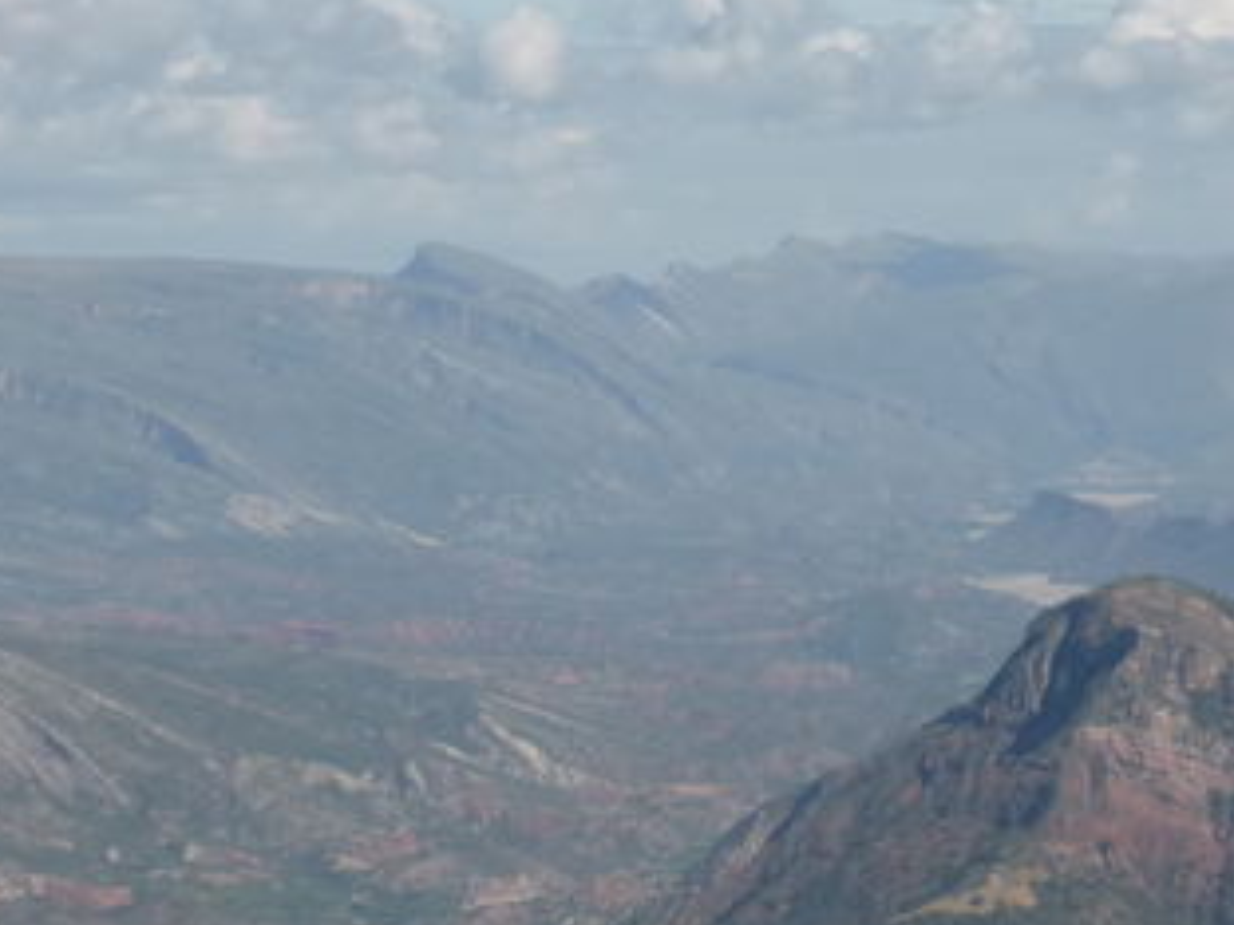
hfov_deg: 8.0
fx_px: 8805
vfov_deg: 6.0
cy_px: 729
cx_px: 708
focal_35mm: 247
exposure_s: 1/1600
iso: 200
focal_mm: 27.6
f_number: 5.4
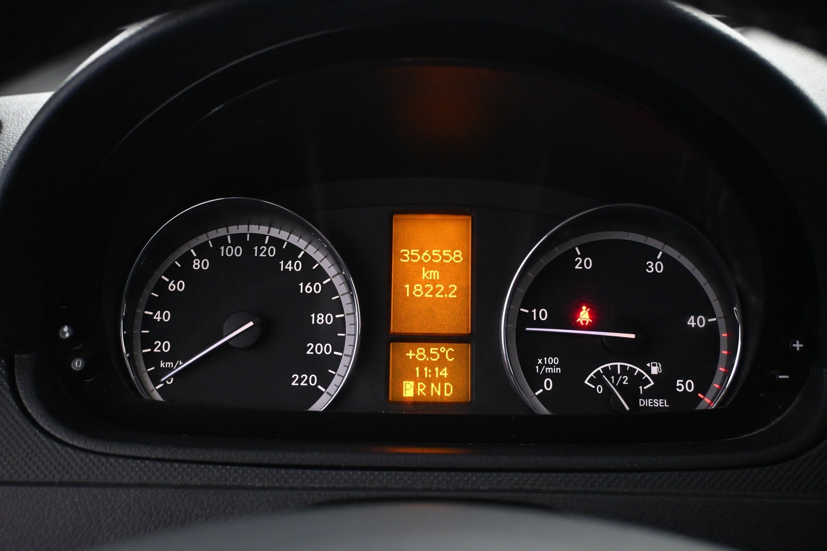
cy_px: 276
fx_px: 965
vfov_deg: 31.9
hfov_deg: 46.4
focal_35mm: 42
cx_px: 414
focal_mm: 28
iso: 5000
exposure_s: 1/50
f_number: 4.5
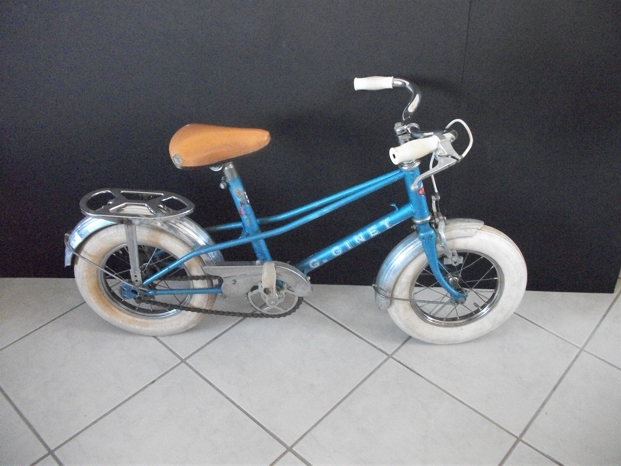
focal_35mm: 32
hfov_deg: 56.8
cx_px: 310
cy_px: 233
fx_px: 574
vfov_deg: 44.2
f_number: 2.9
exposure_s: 1/40
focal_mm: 5.7
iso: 640
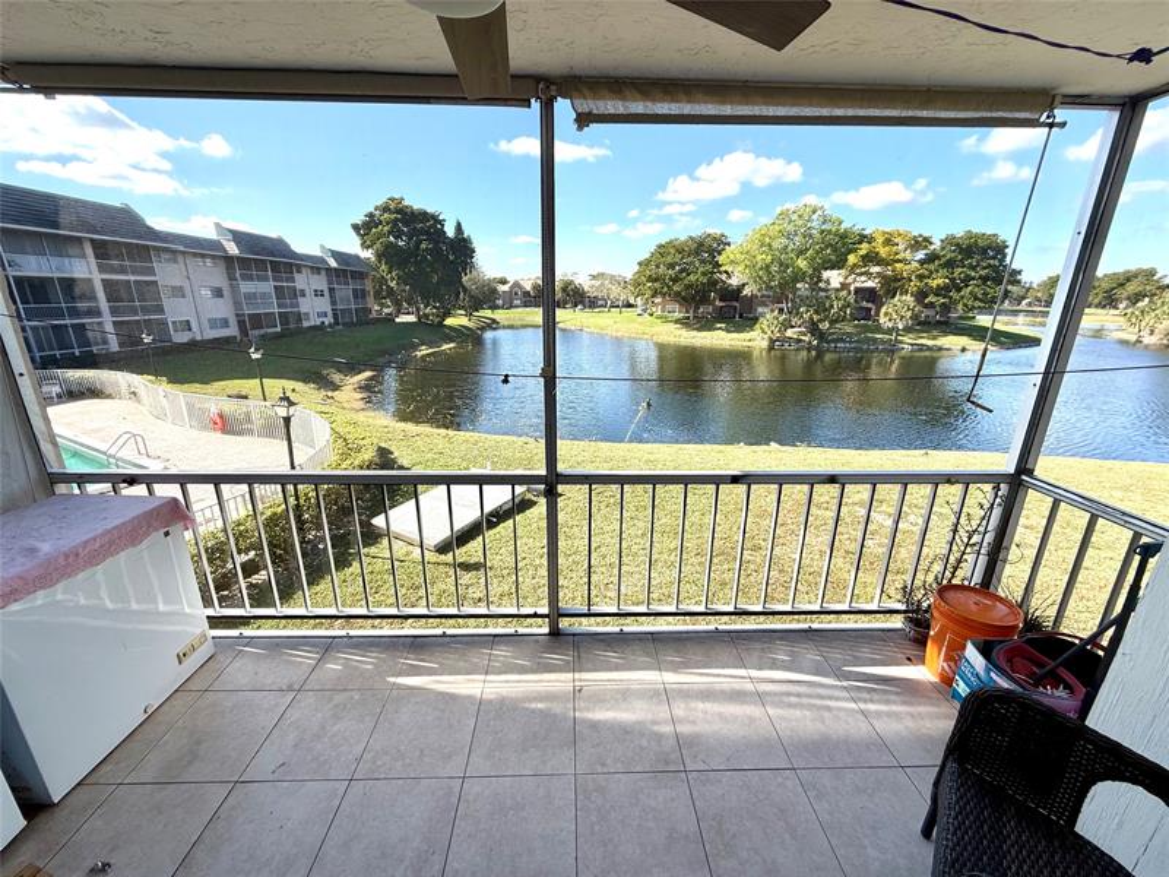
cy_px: 438
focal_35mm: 14
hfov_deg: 102.1
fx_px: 473
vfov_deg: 85.7
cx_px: 584
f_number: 2.2
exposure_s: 1/559
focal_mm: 2.22
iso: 50
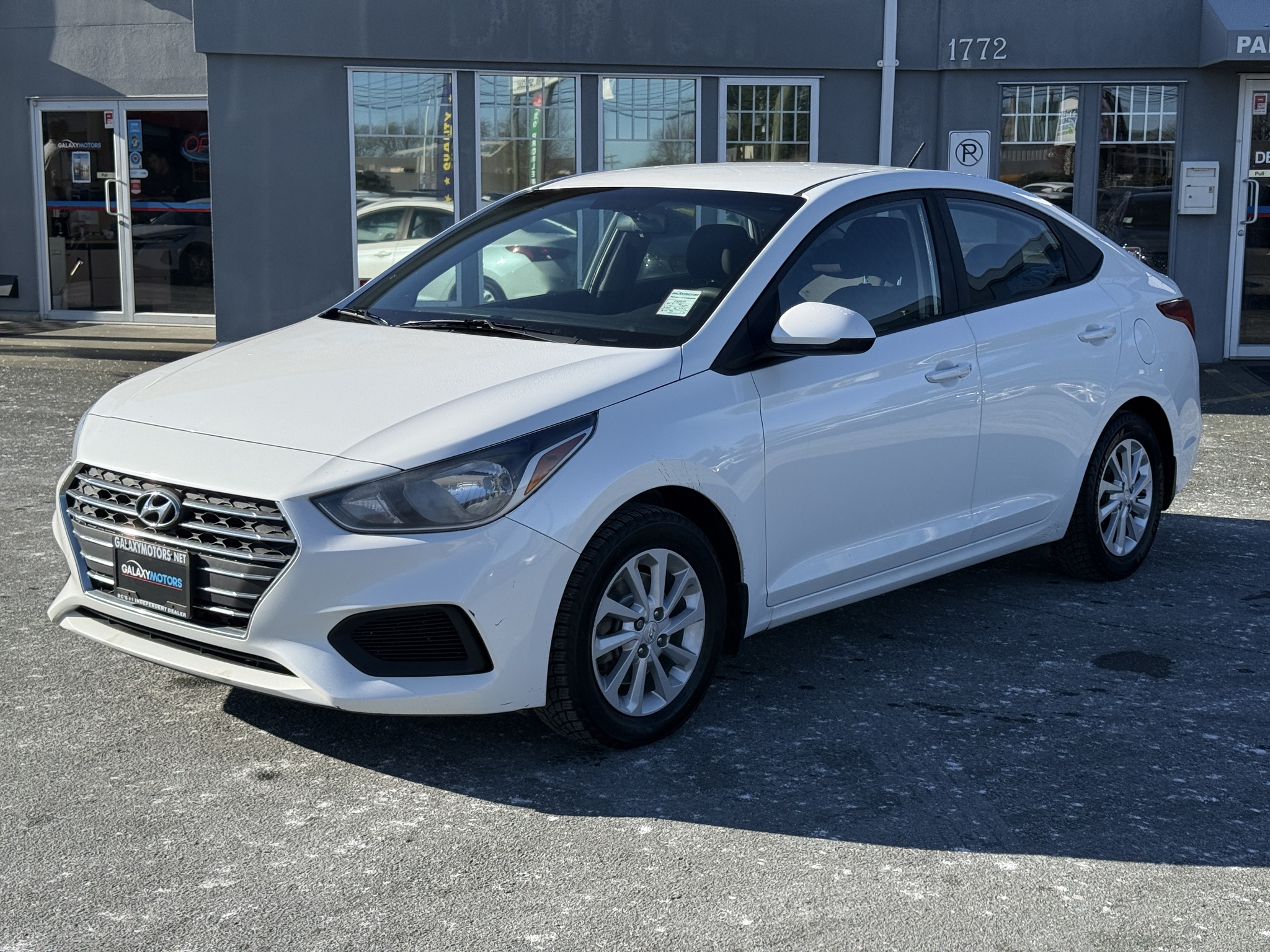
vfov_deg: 30.3
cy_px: 476
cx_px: 635
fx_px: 1761
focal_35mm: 48
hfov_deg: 39.7
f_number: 1.78
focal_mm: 6.76
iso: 64
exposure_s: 1/4878
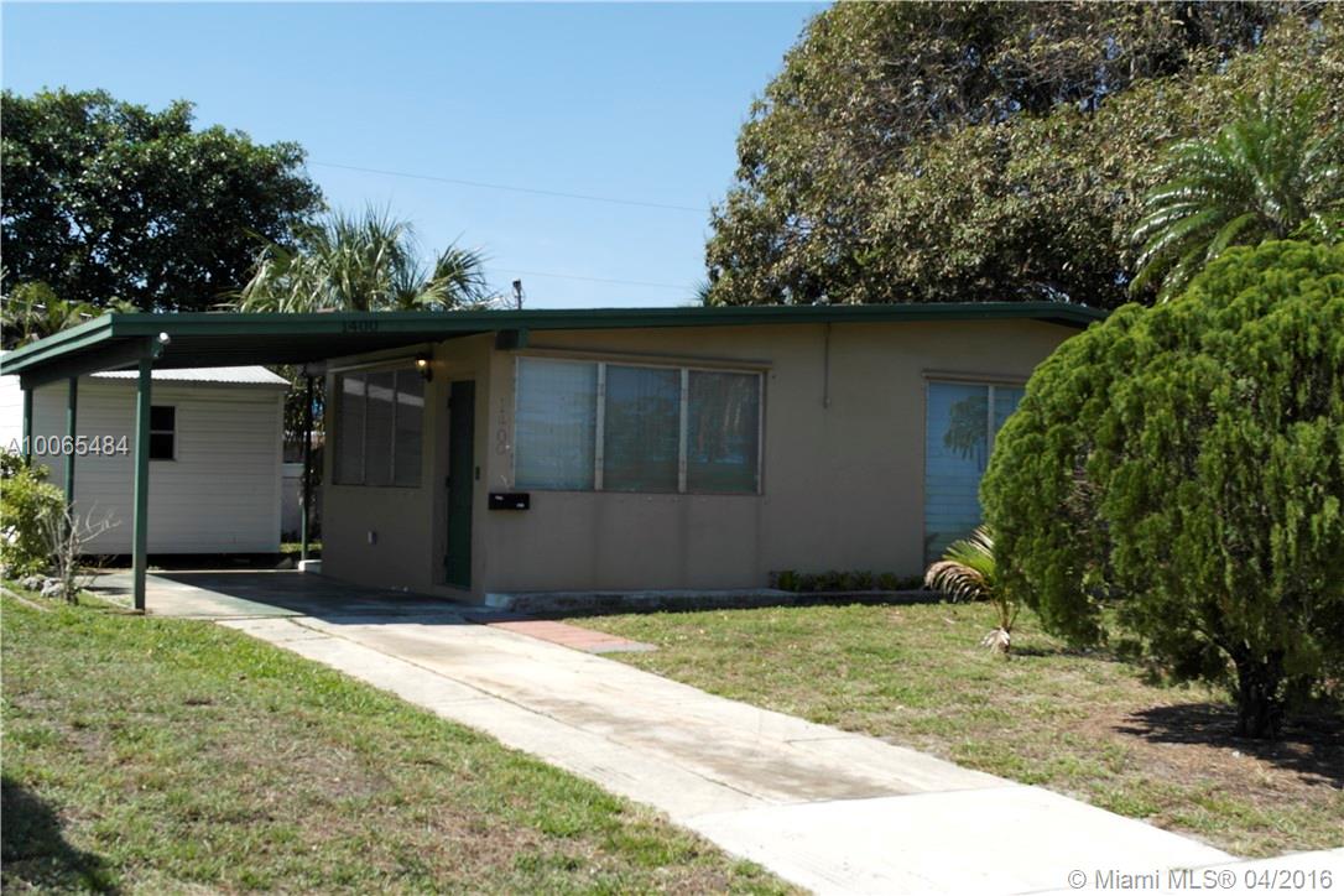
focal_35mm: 43
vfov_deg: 31.2
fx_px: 1605
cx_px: 672
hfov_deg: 45.4
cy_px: 448
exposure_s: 1/250
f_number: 6.3
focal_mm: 28
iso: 100
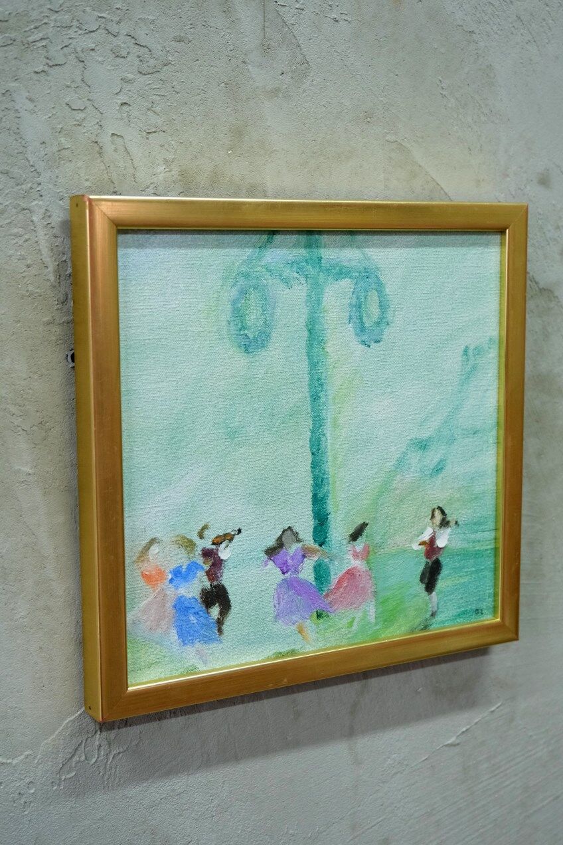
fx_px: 1149
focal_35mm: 49
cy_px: 422
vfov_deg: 40.3
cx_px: 282
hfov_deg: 27.5
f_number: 4
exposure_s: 1/50
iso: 2500
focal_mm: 32.5
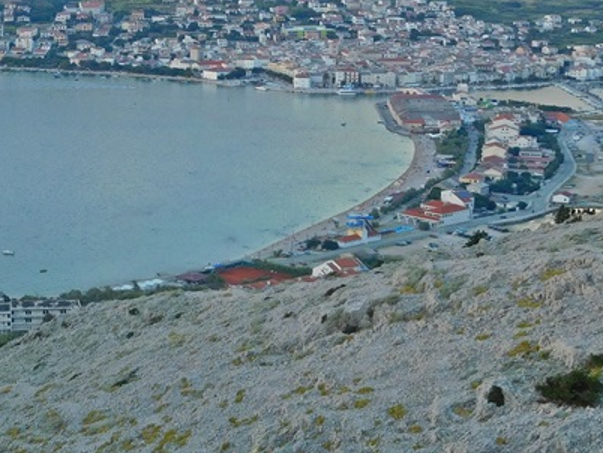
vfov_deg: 16.9
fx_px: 1516
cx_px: 70
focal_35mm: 87
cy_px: 148
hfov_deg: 22.0
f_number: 3.8
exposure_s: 1/100
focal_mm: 6.2
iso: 125
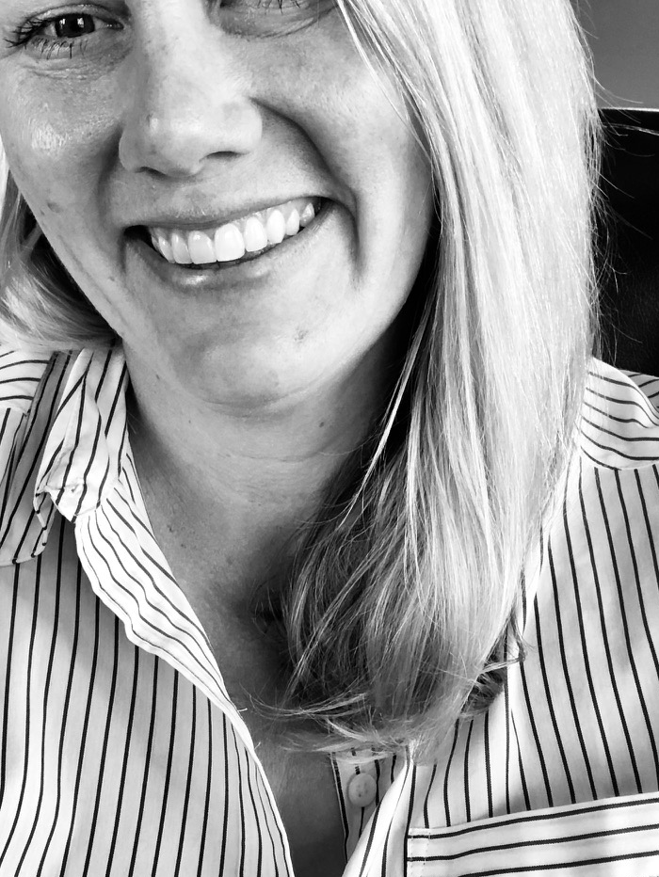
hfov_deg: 27.5
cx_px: 305
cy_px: 448
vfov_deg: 36.2
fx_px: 1344
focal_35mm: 53
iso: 80
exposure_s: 1/120
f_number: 2.2
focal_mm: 2.87
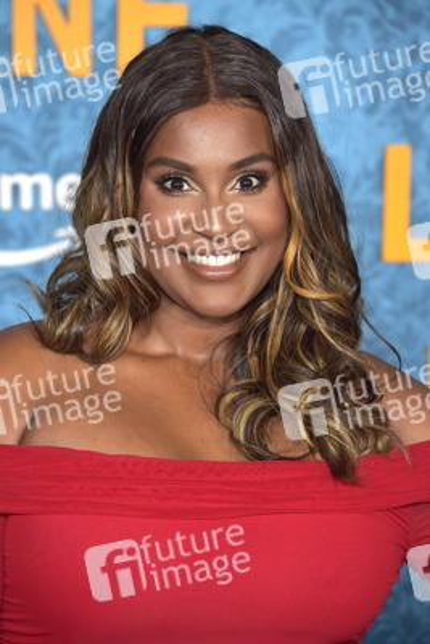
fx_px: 3043
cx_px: 215
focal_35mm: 170
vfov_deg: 12.1
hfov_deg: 8.1
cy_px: 322
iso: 640
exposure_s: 1/200
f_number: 6.3
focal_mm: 170
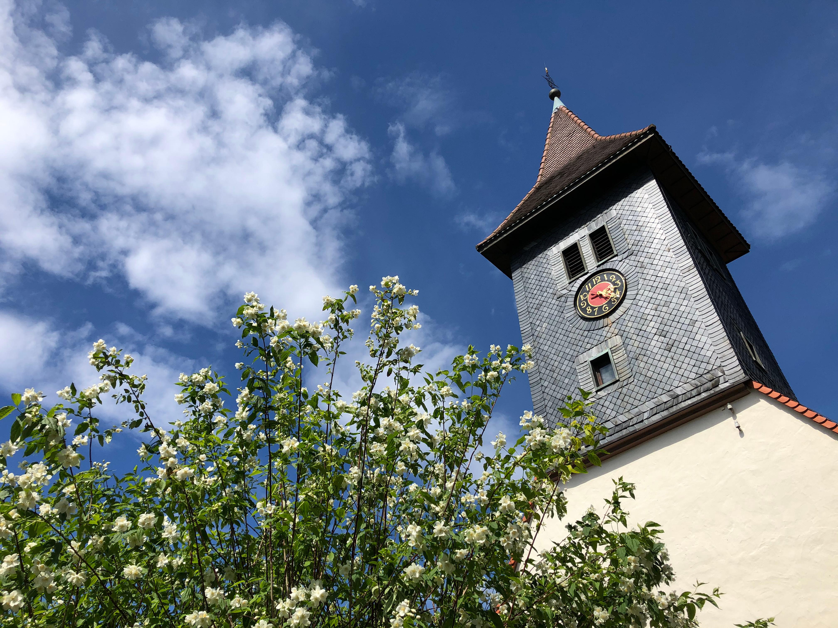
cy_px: 314
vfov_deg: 49.7
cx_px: 419
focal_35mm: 28
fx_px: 678
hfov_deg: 63.4
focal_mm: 3.99
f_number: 1.8
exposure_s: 1/2667
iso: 20
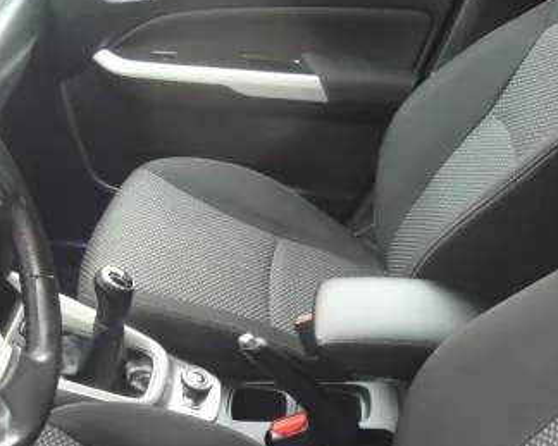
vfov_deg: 27.8
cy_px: 320
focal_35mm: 54
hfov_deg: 34.4
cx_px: 177
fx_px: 892
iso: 100
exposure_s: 1/20
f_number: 2.8
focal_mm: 4.6
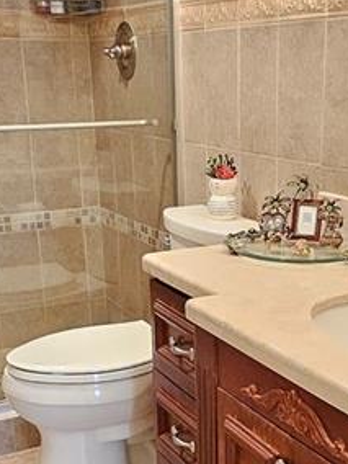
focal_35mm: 55
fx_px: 737
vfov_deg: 34.2
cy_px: 348
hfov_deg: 26.4
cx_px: 229
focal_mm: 1.74
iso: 500
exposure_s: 1/30
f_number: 2.2
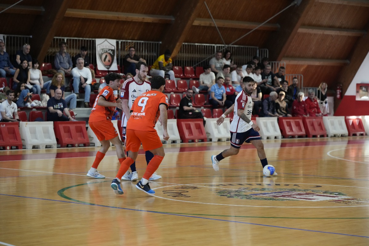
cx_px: 184
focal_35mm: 107
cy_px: 123
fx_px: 1097
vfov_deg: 12.8
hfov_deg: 19.1
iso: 3200
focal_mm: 107
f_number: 4
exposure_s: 1/500
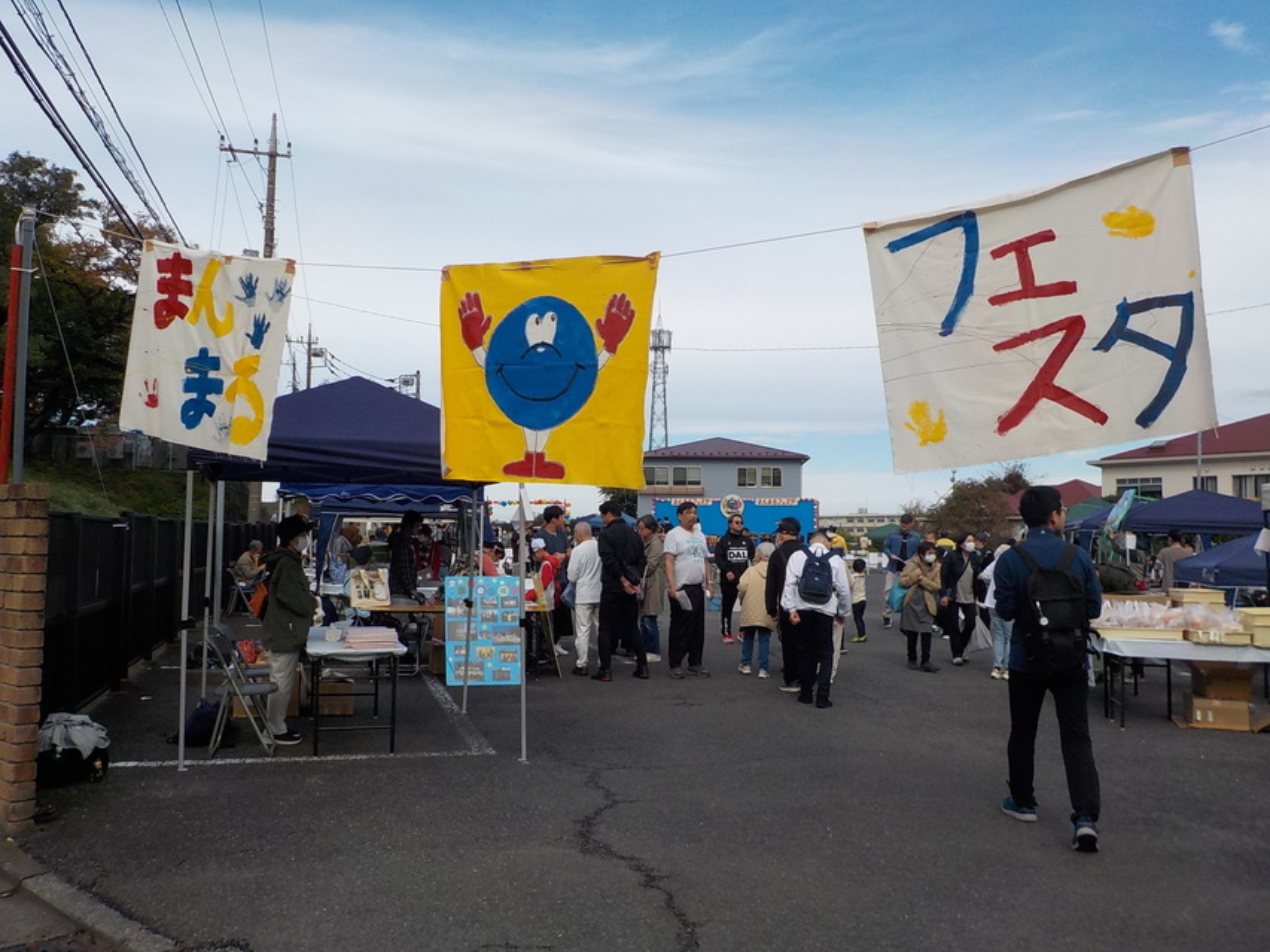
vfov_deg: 46.8
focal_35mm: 30
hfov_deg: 60.0
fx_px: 1101
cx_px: 635
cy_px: 476
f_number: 3.3
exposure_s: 1/1250
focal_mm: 4.1
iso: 125
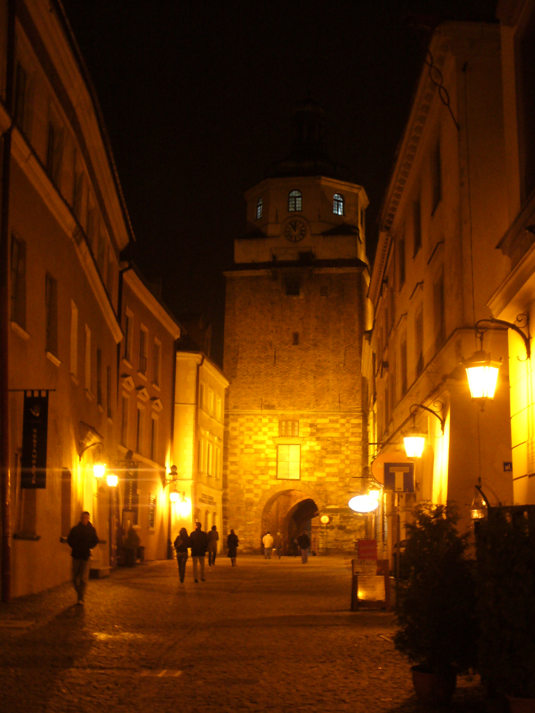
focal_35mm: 48
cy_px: 356
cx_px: 268
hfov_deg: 30.3
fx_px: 989
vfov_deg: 39.7
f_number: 3
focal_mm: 7.9
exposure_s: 1/8
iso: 200
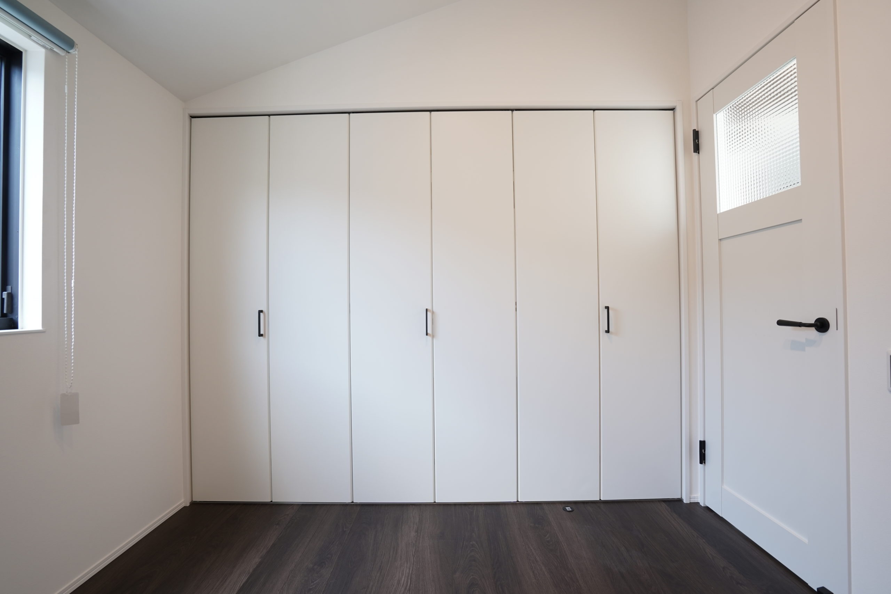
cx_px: 446
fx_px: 396
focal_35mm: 16
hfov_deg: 96.7
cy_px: 297
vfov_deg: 73.8
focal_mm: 16
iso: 400
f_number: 8
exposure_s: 1/10
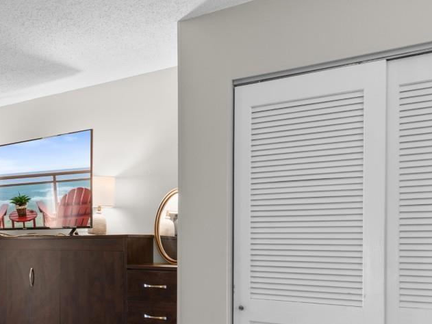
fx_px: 462
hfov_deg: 42.6
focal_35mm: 37
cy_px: 238
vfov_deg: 37.9
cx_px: -8
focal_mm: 10
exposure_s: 2
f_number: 4.5
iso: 100
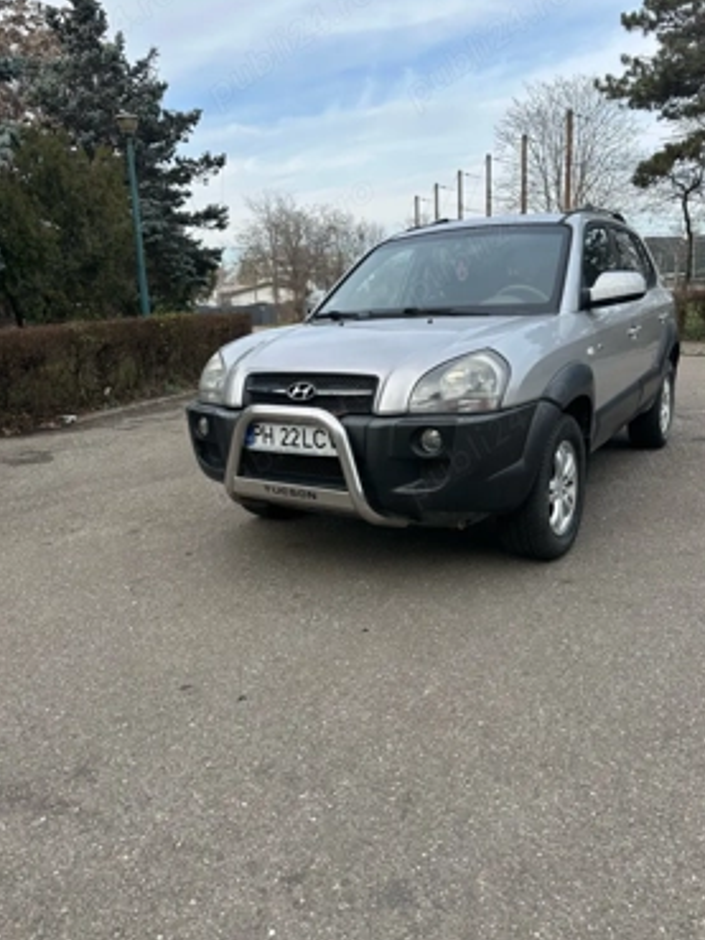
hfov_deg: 53.1
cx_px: 341
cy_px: 471
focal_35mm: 26
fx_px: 706
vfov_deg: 67.3
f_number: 1.78
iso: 80
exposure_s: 1/1393
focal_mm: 6.86
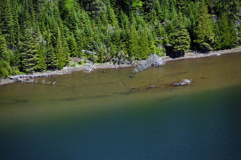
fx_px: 2006
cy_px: 80
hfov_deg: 6.9
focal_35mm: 300
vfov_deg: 4.6
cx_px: 120
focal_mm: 200
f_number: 5.6
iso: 250
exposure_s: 1/200
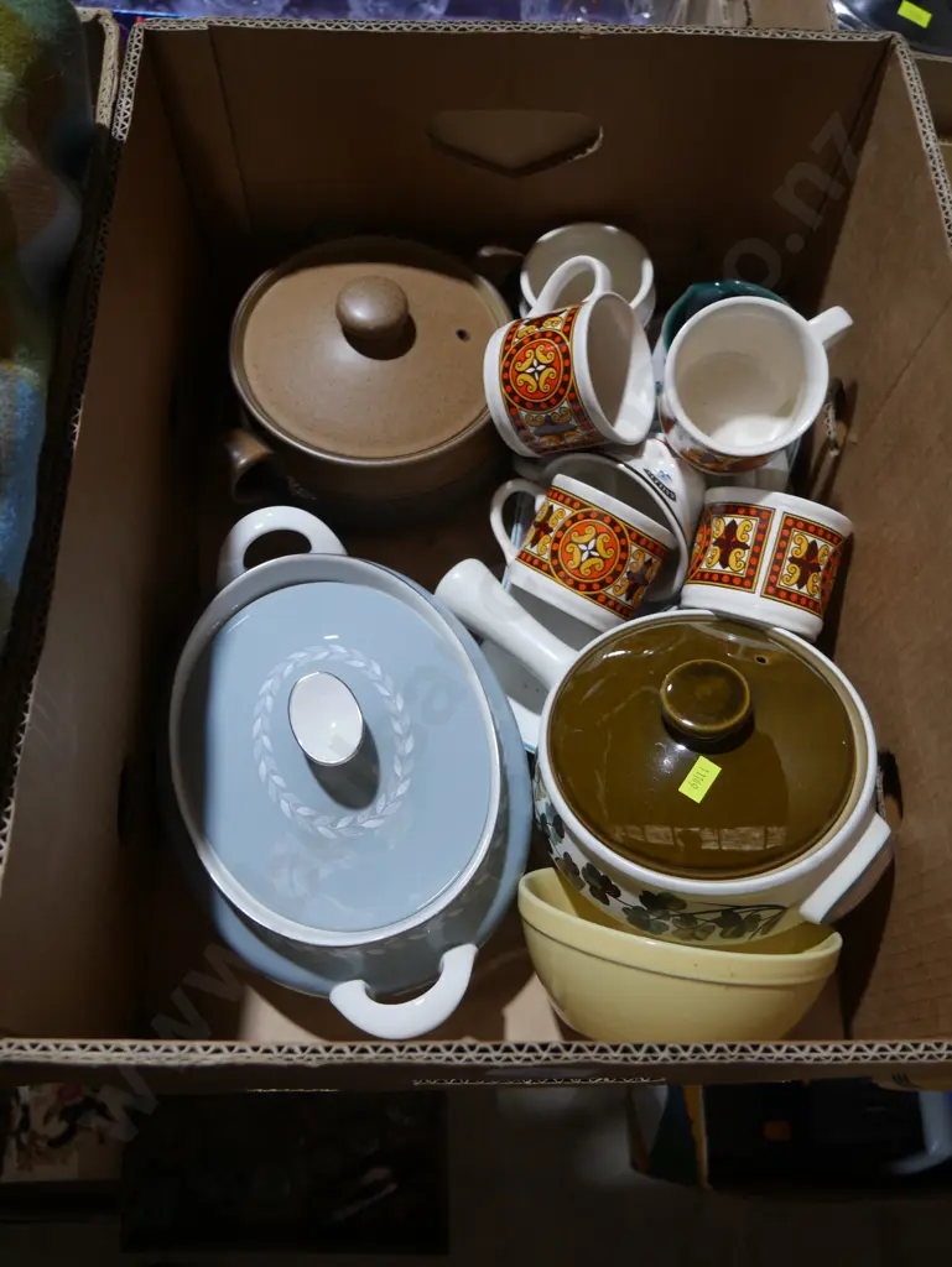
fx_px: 1099
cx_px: 476
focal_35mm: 30
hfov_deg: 46.8
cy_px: 634
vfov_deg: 59.9
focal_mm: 15
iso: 200
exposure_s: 1/80
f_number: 3.6
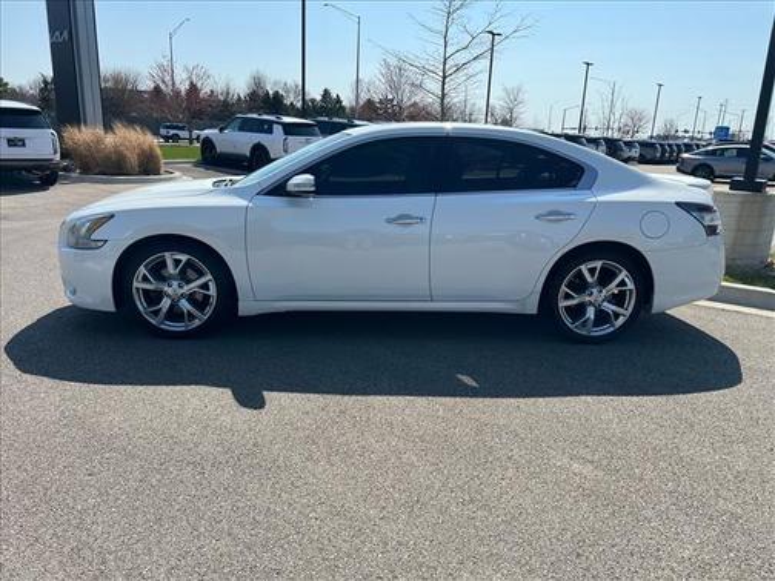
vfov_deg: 53.1
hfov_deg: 67.3
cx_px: 388
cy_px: 290
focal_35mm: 26
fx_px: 582
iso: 50
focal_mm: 5.7
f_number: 1.5
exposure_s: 1/4274
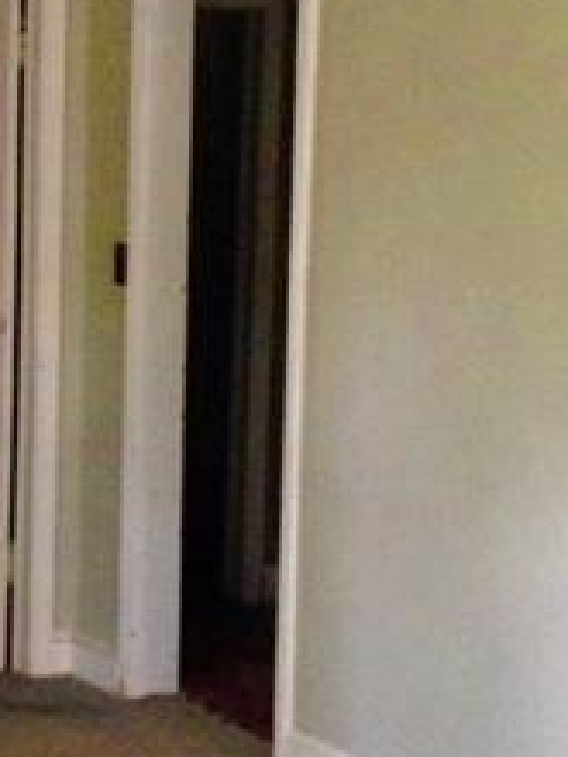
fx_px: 2516
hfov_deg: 12.6
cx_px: -90
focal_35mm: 115
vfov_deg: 17.1
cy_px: 279
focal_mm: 4.12
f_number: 2.4
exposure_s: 1/20
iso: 400
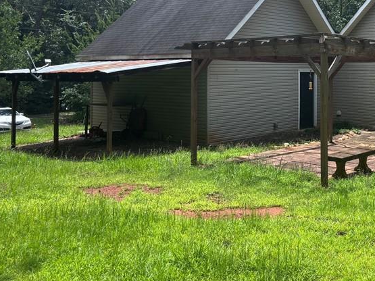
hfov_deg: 37.3
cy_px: 53
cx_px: 331
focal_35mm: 48
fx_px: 520
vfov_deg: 29.5
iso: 50
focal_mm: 5.96
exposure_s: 1/1344
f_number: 1.6
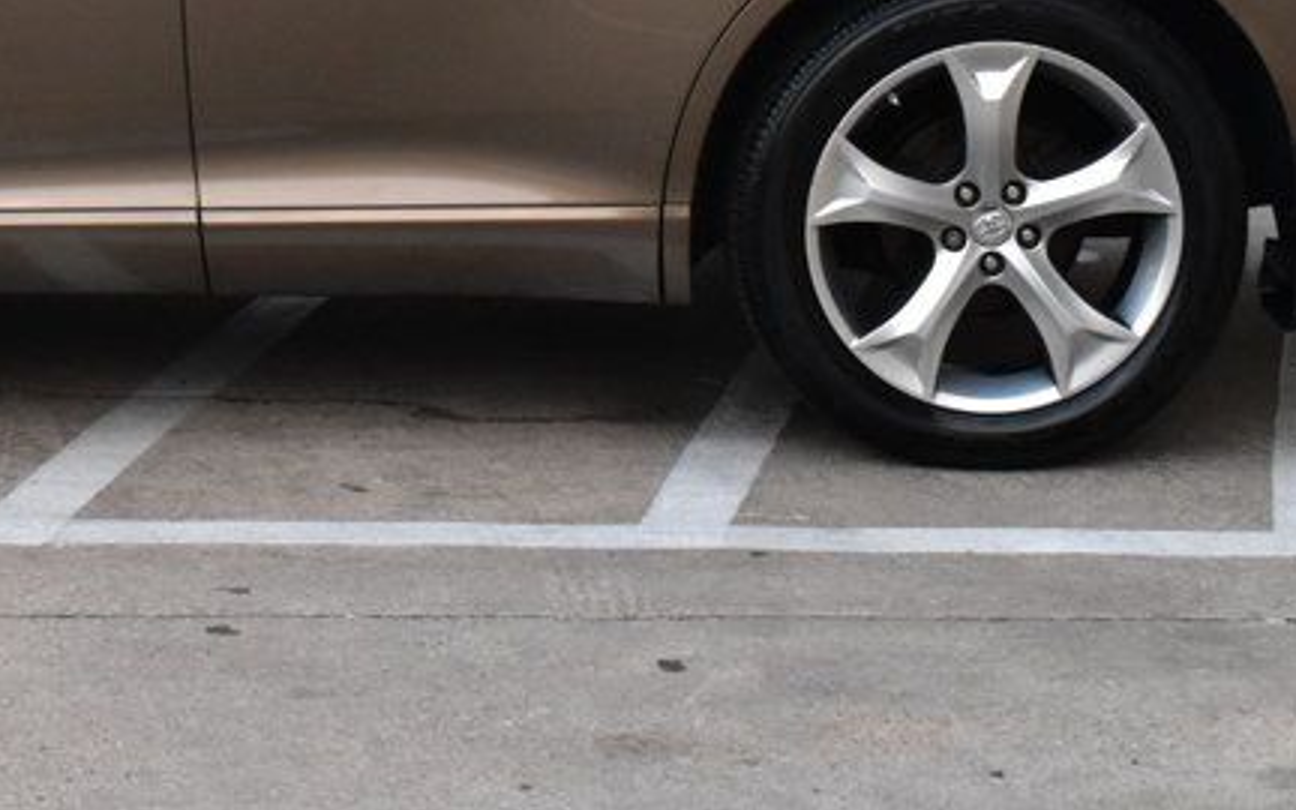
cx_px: 162
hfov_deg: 18.3
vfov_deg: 11.5
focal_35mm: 112
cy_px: -84
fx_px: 3963
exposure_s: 1/125
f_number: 9
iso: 2500
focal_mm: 31
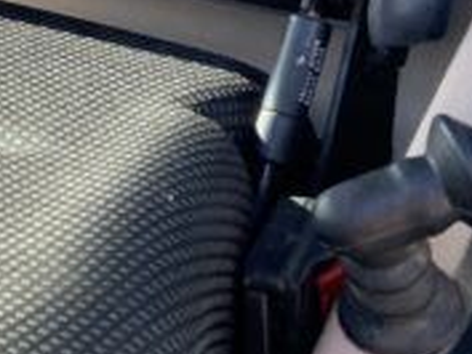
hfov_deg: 11.3
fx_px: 2292
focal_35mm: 168
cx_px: -235
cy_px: -224
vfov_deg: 8.6
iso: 16
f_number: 1.8
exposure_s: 1/199
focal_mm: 3
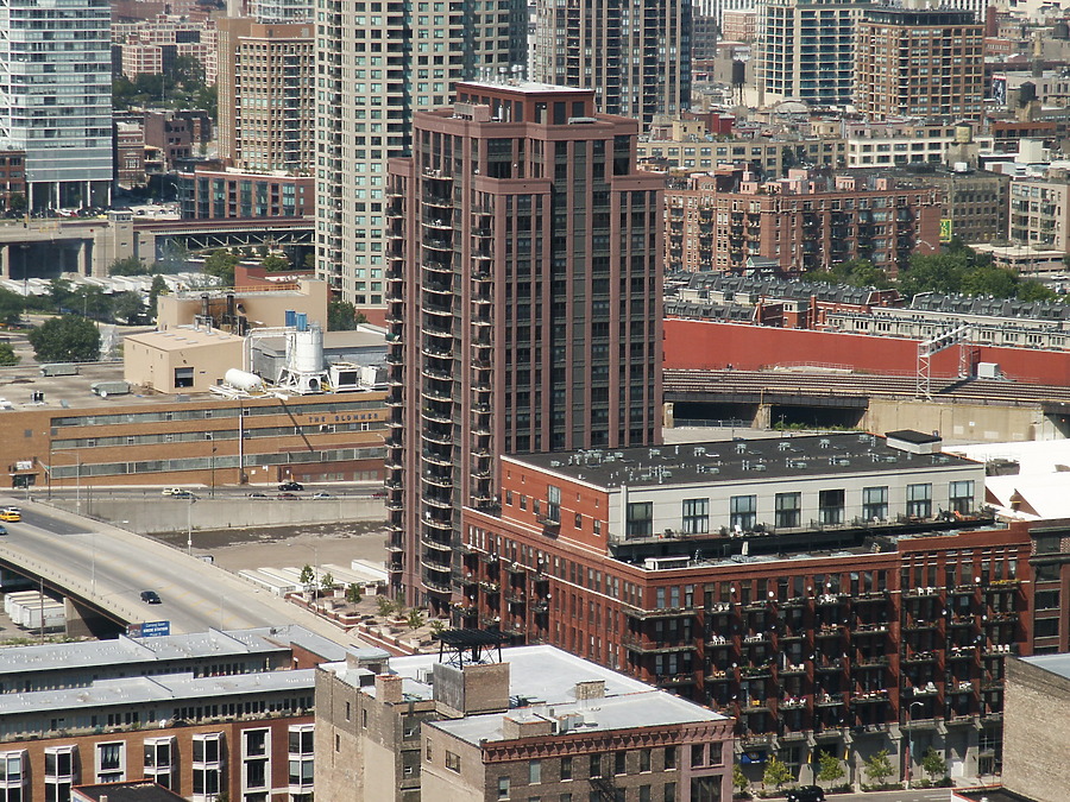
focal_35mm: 139
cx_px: 535
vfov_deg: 10.7
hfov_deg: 14.2
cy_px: 401
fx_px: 4297
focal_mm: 28.23
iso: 64
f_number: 8
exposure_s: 1/250
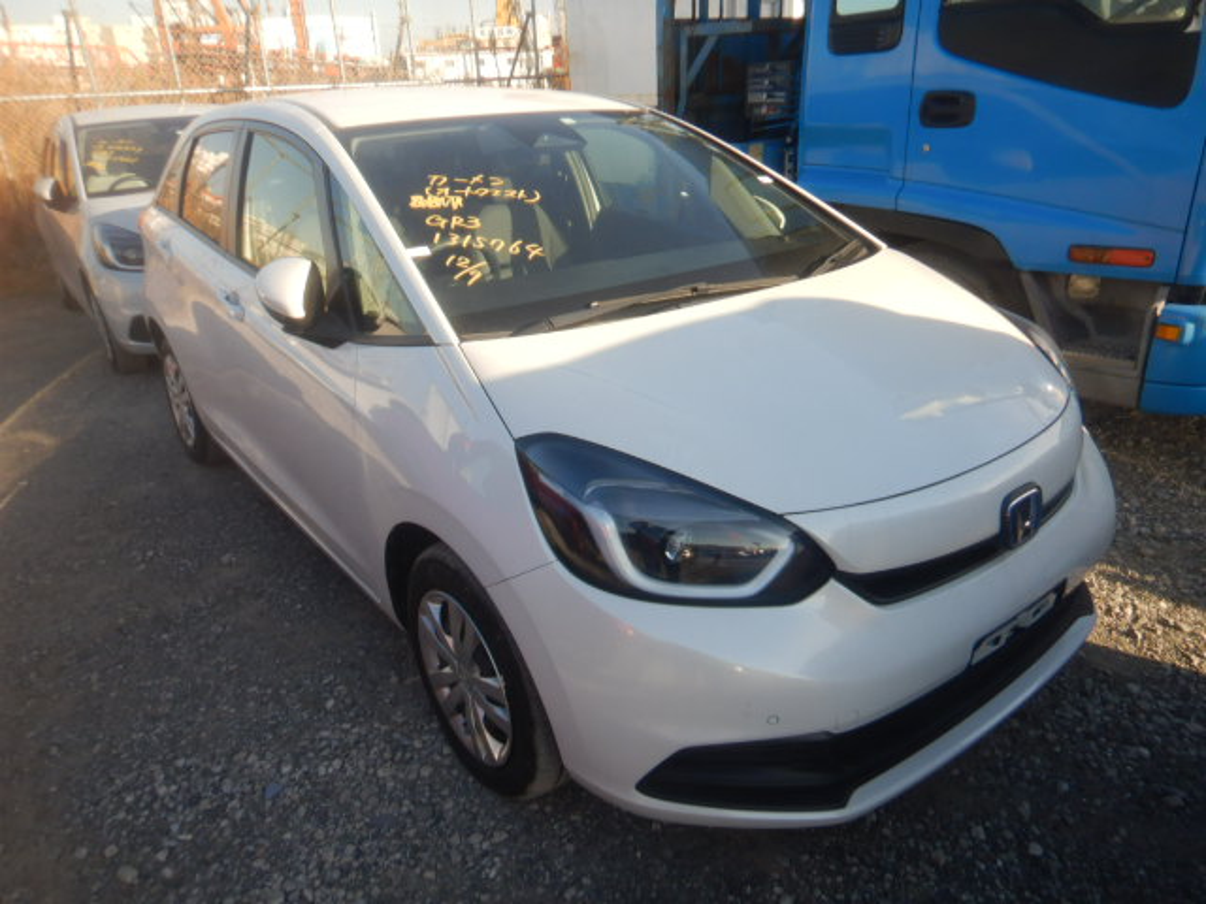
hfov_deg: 71.6
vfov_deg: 56.8
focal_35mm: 24
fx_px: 836
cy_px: 452
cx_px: 603
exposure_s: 1/200
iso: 125
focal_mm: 4.3
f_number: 2.8
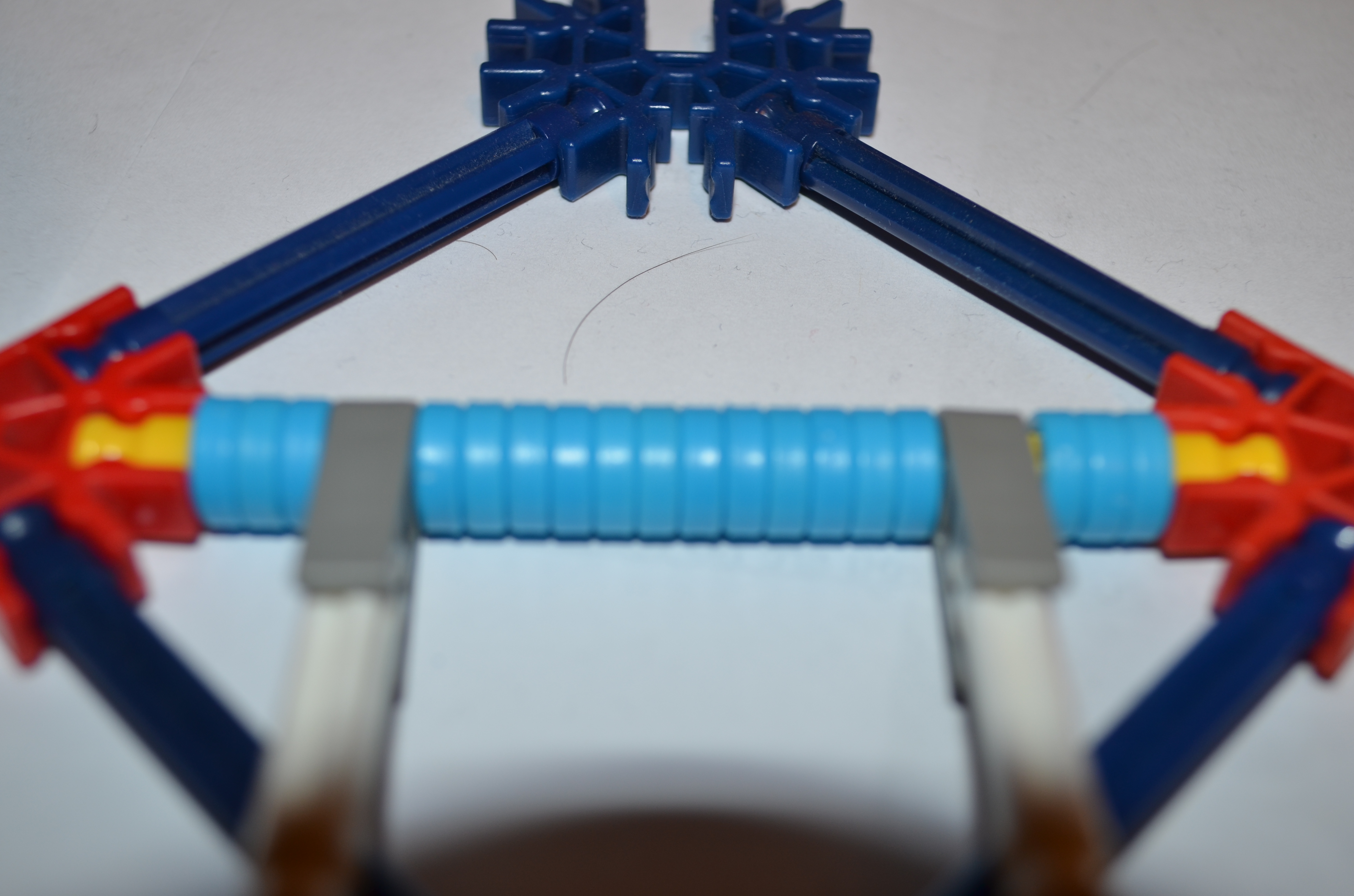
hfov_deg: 41.2
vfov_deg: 28.0
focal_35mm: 48
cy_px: 448
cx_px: 677
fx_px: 1802
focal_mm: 32
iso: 200
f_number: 5.6
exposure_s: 1/30
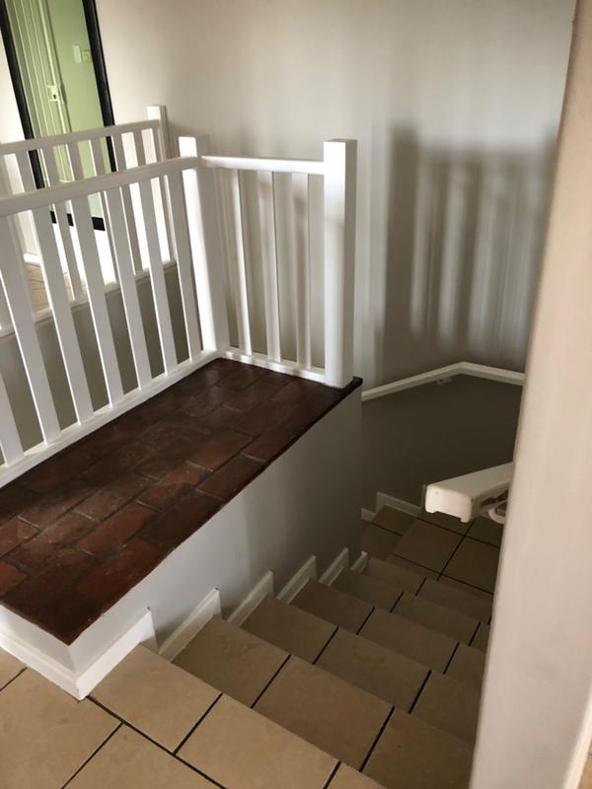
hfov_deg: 49.7
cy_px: 394
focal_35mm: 28
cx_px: 296
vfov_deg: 63.4
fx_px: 638
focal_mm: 4
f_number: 1.8
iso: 100
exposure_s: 1/15
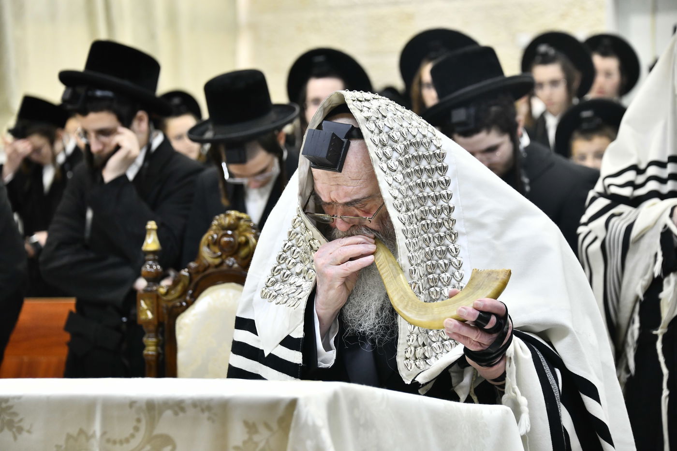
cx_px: 338
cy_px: 226
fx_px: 2106
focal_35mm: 112
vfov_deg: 12.2
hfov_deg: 18.3
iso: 1250
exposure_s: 1/250
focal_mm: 112
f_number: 5.6
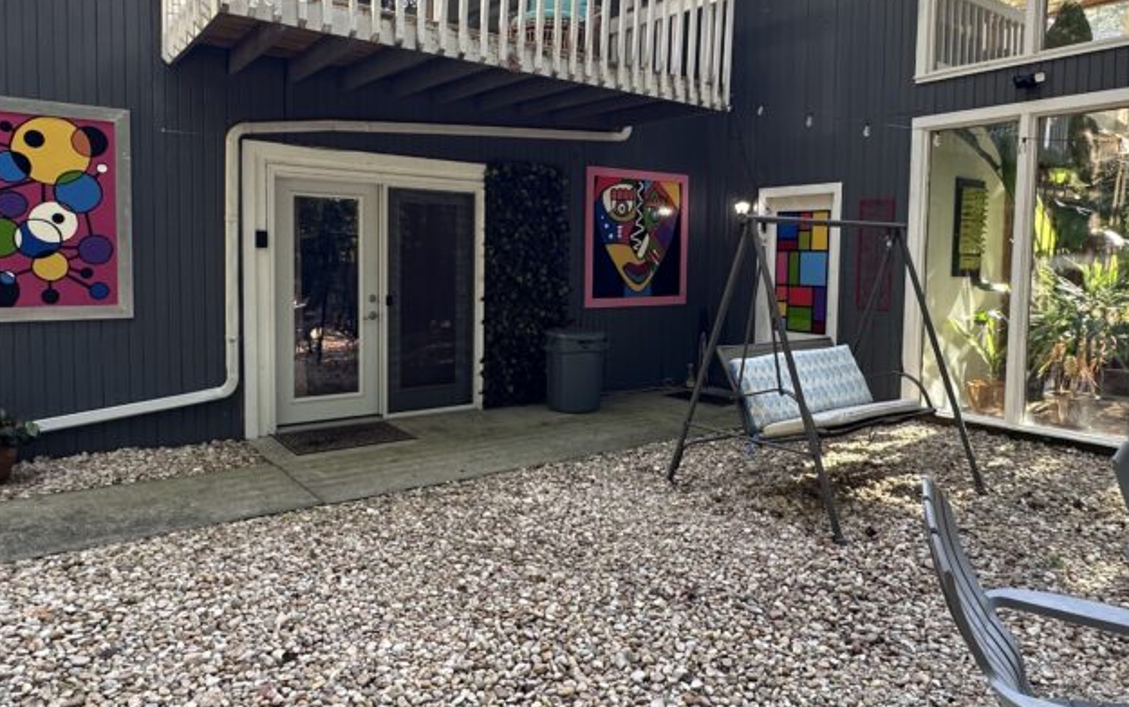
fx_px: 585
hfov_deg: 88.0
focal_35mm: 19
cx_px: 571
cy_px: 298
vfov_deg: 61.9
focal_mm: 2.22
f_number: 2.2
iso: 160
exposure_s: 1/99
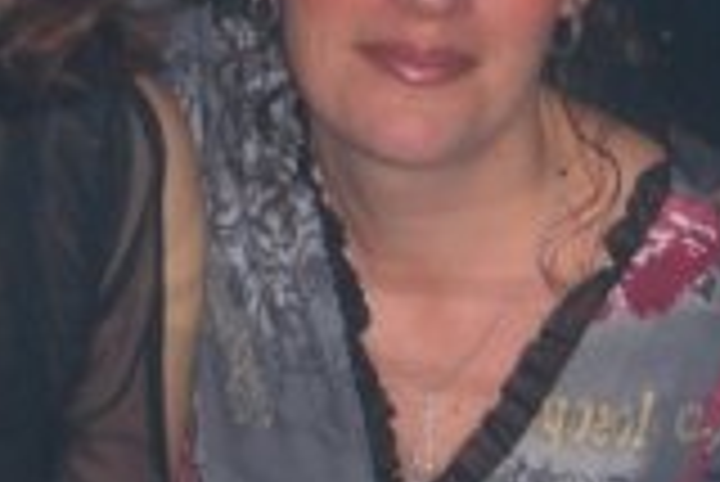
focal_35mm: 265
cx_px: 189
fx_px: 5305
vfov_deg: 5.2
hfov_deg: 7.8
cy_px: 144
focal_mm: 14.2
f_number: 4
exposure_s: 1/60
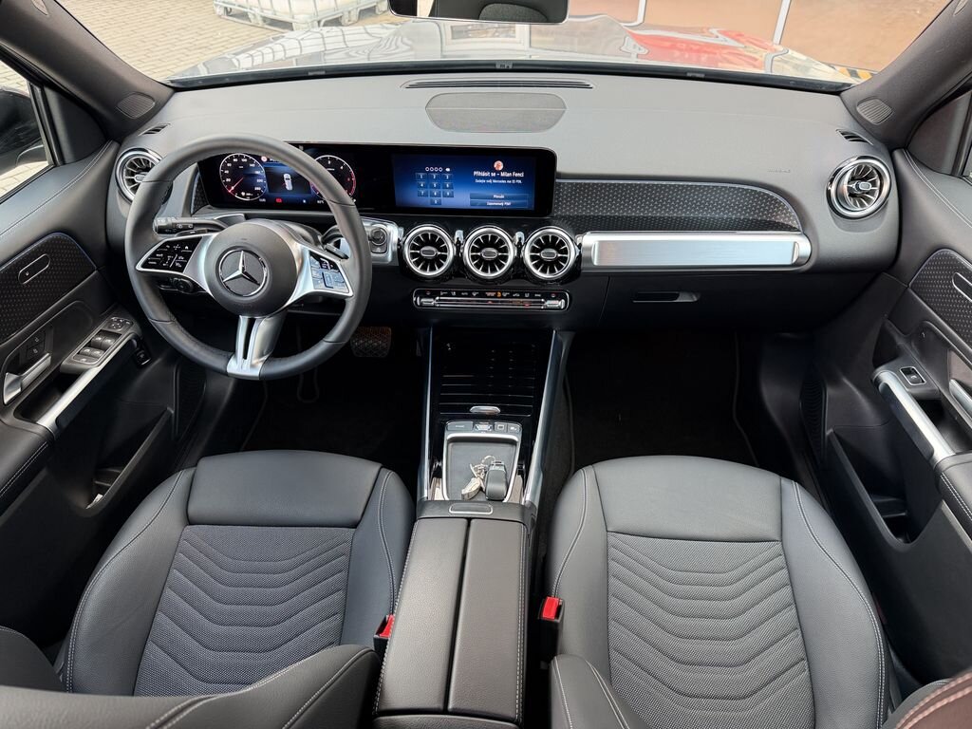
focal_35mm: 24
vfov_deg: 56.8
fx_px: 674
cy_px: 364
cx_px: 486
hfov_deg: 71.6
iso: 160
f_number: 1.78
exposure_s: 1/121
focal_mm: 6.76
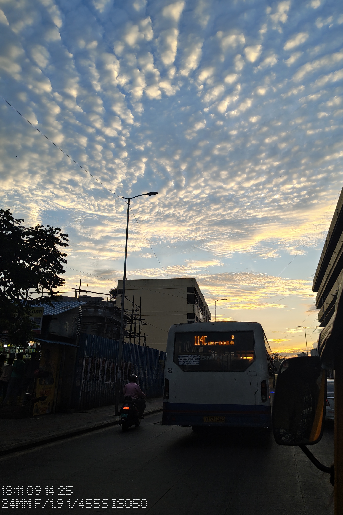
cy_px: 250
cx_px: 195
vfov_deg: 69.4
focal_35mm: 26
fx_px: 372
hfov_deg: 49.4
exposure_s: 1/455
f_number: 1.88
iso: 50
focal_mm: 5.56
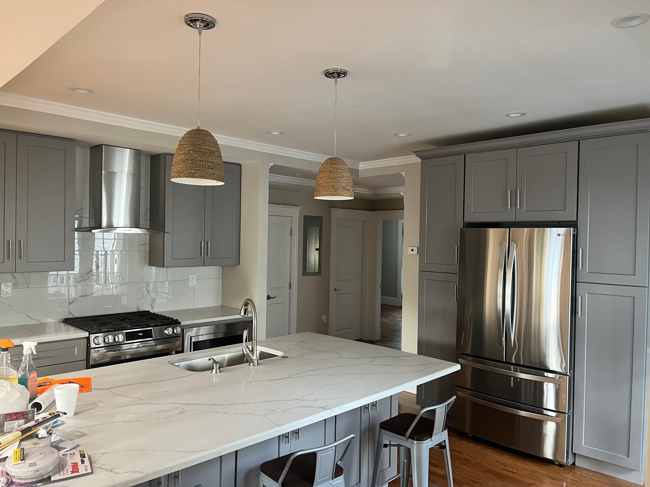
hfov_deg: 67.3
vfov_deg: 53.1
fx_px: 488
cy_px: 244
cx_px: 325
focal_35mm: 26
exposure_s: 1/60
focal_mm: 5.1
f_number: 1.6
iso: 250
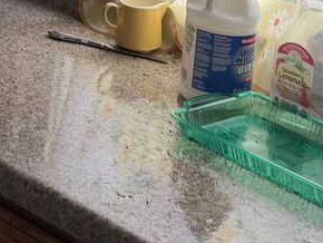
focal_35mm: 119
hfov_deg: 16.2
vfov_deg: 11.6
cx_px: -8
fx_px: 1111
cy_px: -194
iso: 80
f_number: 1.78
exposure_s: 1/121
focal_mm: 6.76
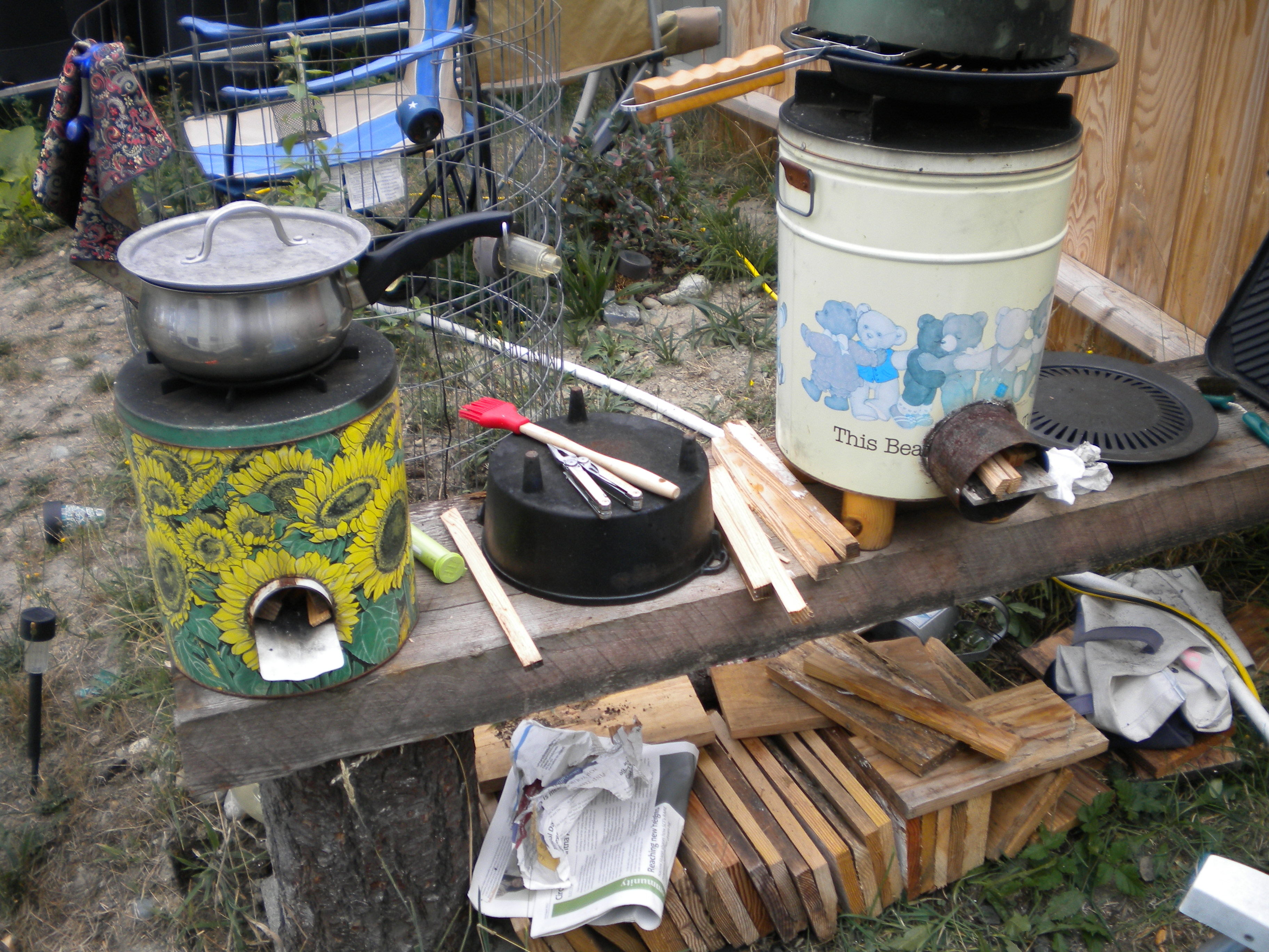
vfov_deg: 40.7
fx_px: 1283
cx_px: 634
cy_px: 476
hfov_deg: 52.6
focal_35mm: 35
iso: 80
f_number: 3.1
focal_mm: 6.3
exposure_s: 1/89.2
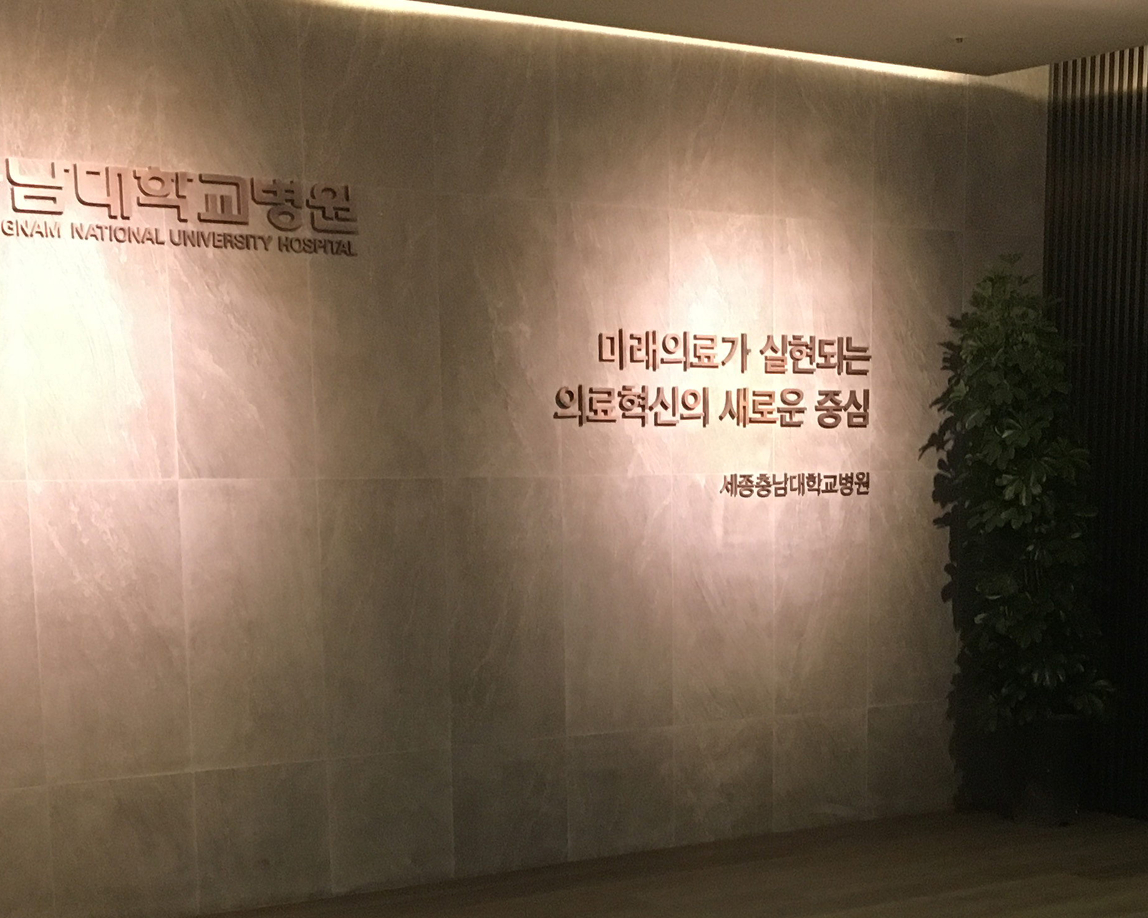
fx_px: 2107
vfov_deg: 23.9
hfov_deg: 30.2
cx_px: 773
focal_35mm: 62
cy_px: 823
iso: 200
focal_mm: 4.15
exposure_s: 1/24
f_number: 2.2
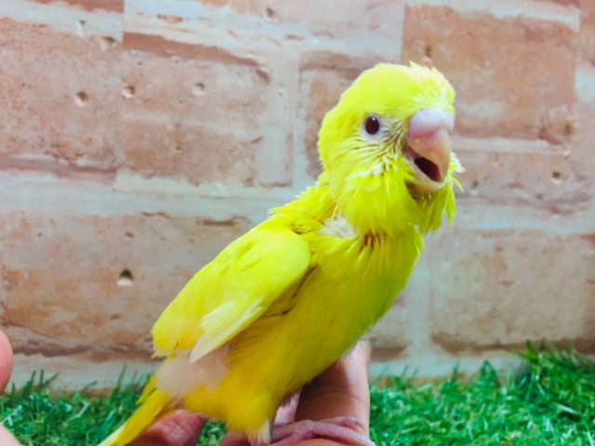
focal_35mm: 29
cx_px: 298
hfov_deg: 61.7
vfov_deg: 48.2
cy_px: 223
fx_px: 498
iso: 50
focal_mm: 4.15
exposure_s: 1/30
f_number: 2.2
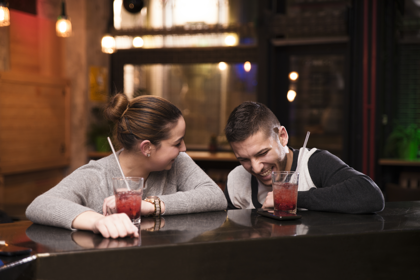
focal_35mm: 70
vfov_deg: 19.5
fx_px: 817
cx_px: 210
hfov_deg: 28.8
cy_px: 140
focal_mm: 70
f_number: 2.8
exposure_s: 1/30
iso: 500
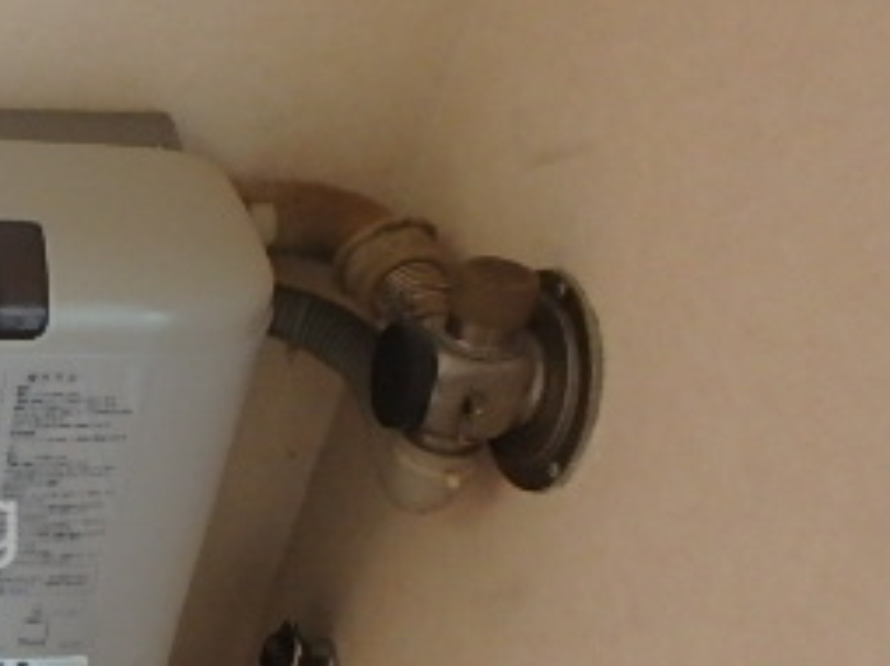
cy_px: 526
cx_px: -203
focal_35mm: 53
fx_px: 1361
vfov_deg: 27.0
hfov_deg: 30.3
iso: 500
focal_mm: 3.7
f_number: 3.5
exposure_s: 1/30
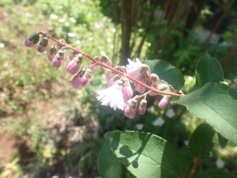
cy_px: 89
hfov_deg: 60.0
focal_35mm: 30
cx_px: 118
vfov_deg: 46.8
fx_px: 205
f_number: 3.2
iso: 100
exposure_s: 1/320
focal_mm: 5.4
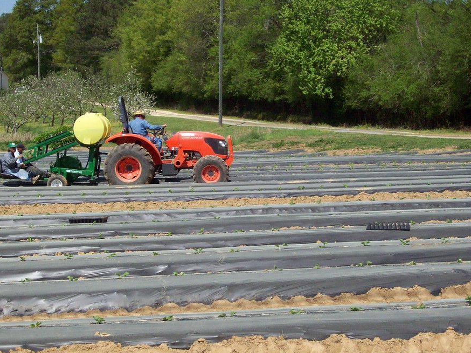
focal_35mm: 82
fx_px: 1115
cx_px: 248
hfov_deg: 23.8
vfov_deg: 18.0
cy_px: 157
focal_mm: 11.6
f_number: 6.7
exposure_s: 1/539
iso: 80
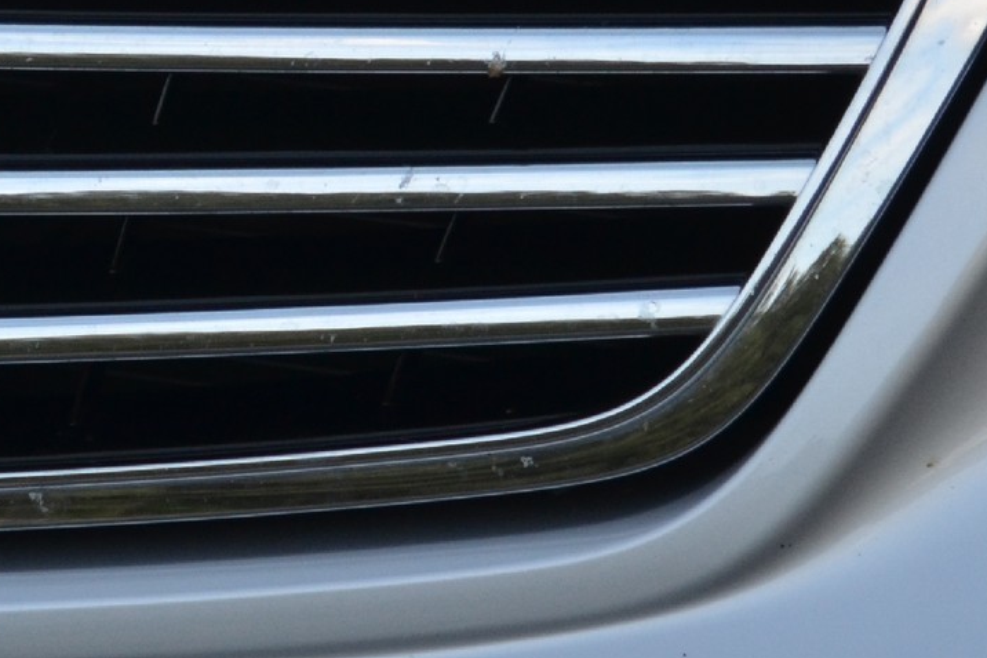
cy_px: -178
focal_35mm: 324
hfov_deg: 6.3
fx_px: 8880
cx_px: -302
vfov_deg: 4.2
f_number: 4.8
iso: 560
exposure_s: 1/1000
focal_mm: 62
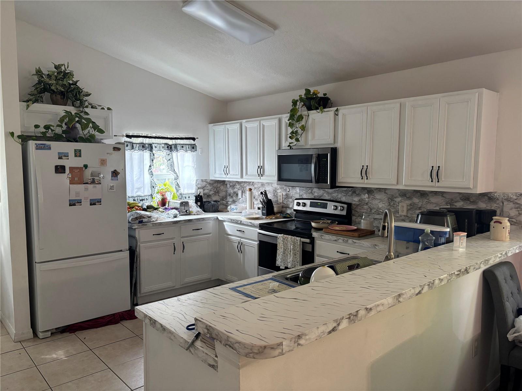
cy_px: 196
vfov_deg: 53.1
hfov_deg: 67.3
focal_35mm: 26
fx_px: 392
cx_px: 261
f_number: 1.6
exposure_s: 1/60
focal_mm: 5.96
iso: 160
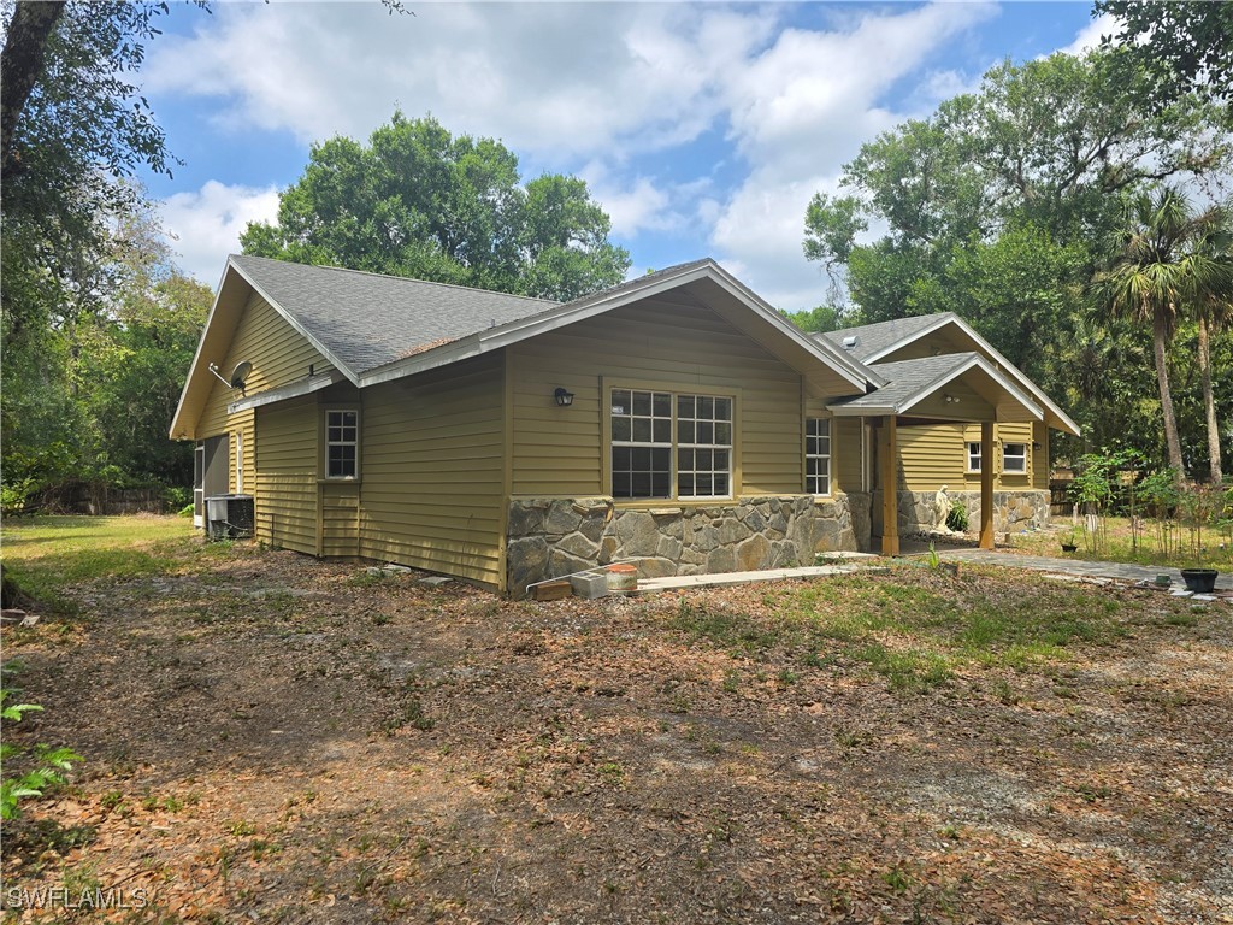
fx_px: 819
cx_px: 616
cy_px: 462
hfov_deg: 73.9
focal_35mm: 23
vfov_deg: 58.9
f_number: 1.7
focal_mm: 6.3
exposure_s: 1/643
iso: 12
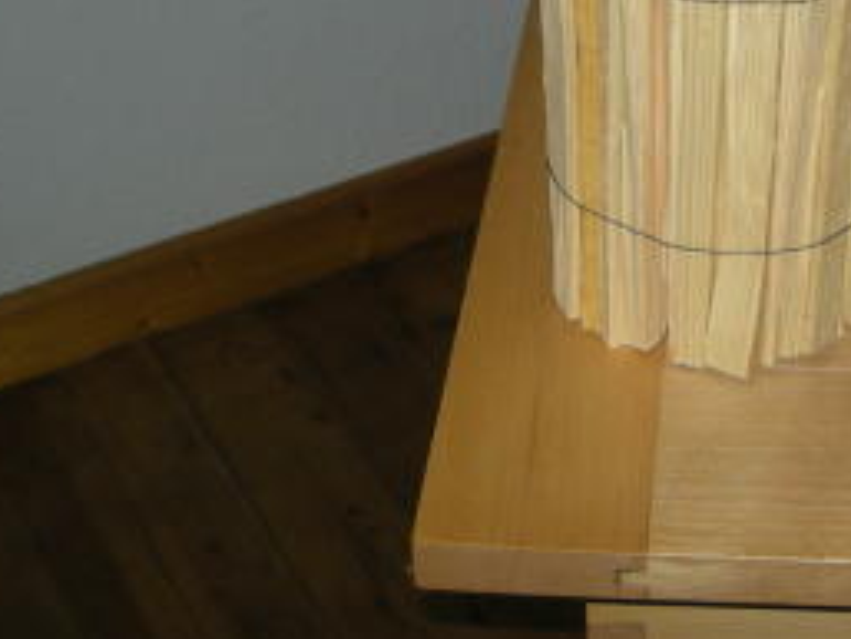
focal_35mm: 87
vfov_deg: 16.5
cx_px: 692
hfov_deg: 22.2
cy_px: -56
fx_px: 2140
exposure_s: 1/60
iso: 50
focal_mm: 5.7
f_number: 2.8
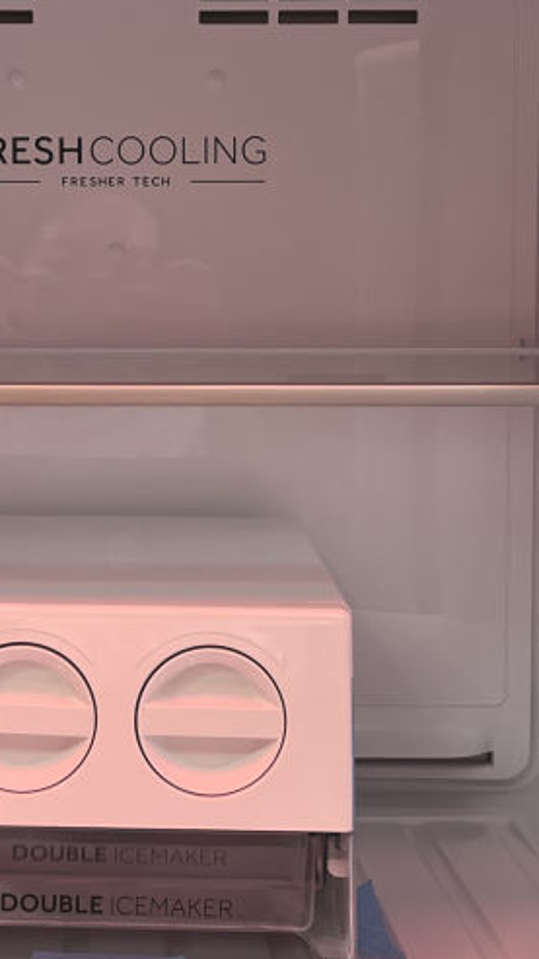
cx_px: 105
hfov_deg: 17.3
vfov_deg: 30.4
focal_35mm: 69
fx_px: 1755
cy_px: 354
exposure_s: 1/104
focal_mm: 5.1
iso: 125
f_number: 1.6
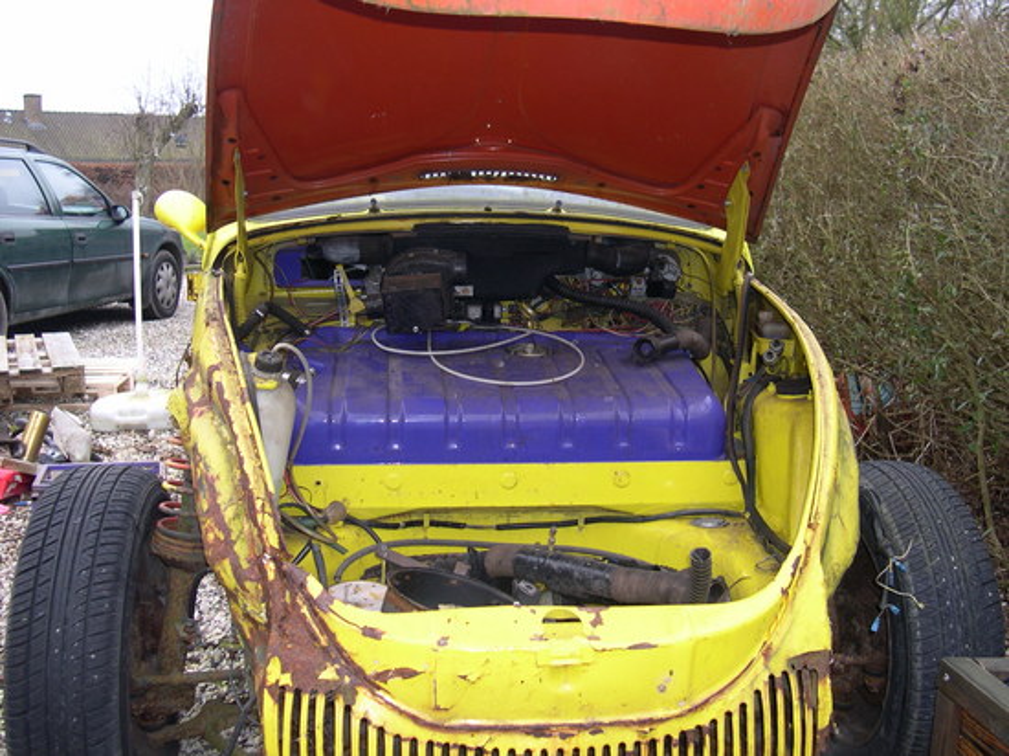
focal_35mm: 38
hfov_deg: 49.0
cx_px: 504
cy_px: 378
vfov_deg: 37.7
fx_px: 1107
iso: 100
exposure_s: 1/30
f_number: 2.8
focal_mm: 8
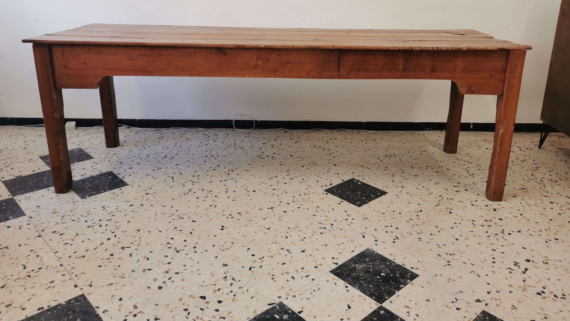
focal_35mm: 30
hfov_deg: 64.3
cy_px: 112
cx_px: 289
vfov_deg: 38.6
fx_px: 453
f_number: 1.8
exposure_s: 1/100
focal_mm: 5.58
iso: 80
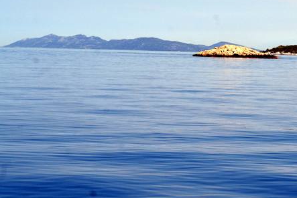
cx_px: 235
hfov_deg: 13.7
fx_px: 1229
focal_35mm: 149
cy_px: 52
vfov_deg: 9.2
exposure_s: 1/500
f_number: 11
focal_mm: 55
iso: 220
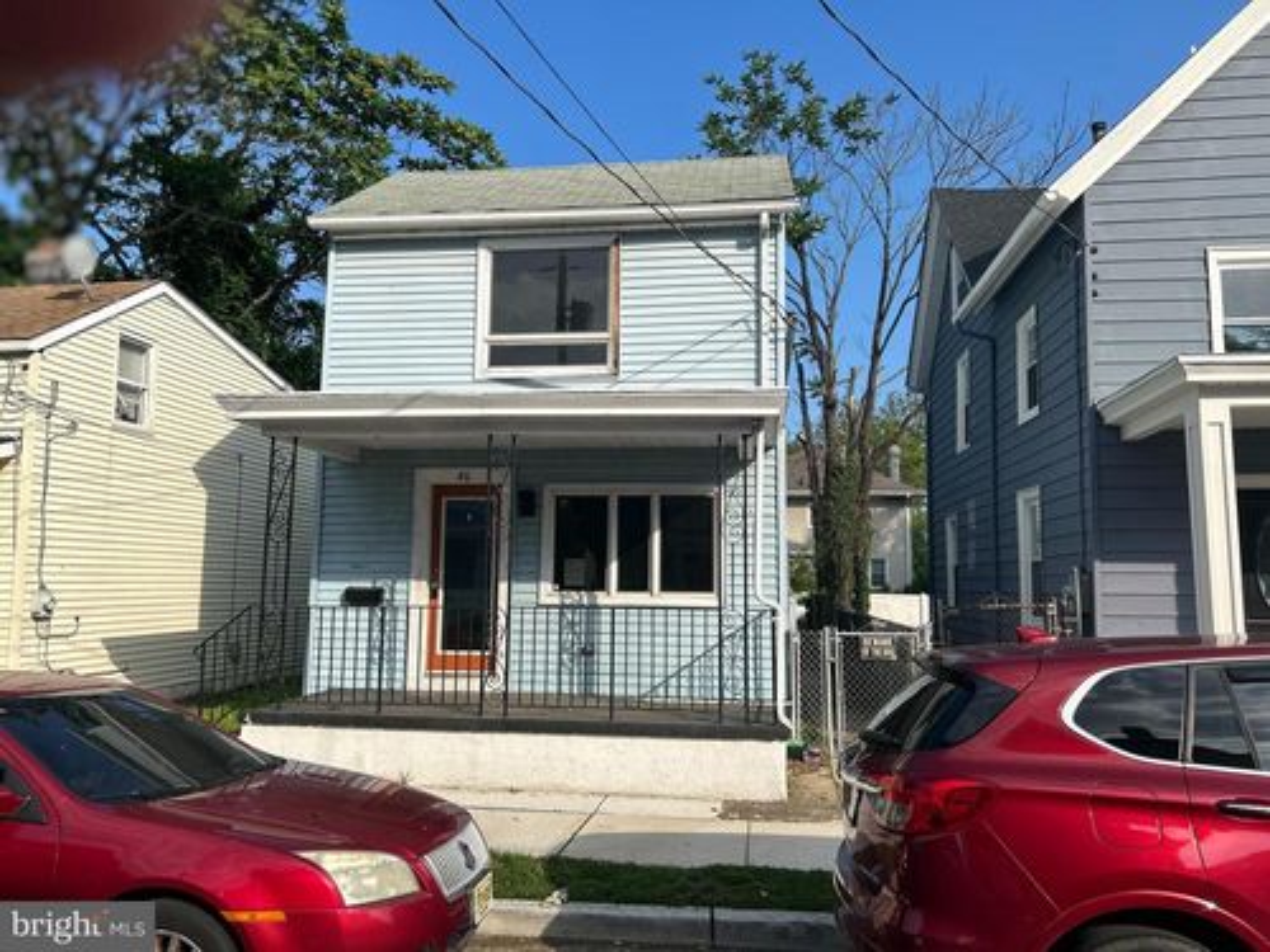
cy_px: 476
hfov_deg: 67.3
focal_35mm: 26
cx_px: 635
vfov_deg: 53.1
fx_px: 954
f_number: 1.5
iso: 50
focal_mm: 5.7
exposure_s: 1/4444
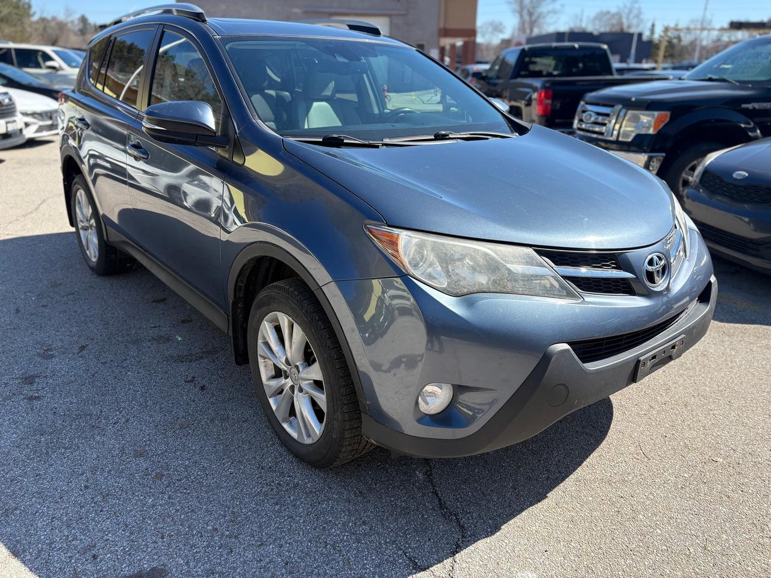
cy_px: 289
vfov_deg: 53.1
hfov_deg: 67.3
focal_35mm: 26
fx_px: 579
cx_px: 386
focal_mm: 5.96
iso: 64
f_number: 1.6
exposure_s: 1/1667
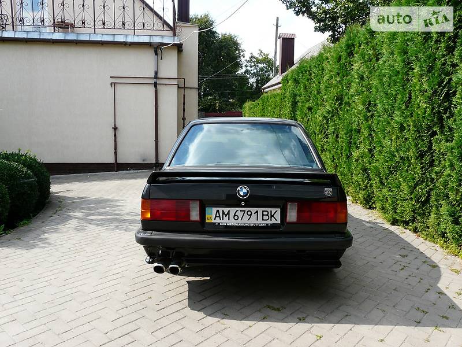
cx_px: 231
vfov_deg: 49.7
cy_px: 174
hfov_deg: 63.4
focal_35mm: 28
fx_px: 374
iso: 100
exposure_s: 1/200
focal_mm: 4.6
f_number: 4.5
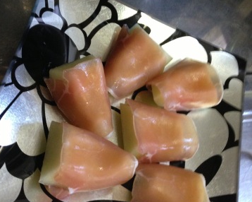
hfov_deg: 41.2
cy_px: 93
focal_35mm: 45
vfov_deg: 33.4
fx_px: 335
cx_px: 121
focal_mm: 4.13
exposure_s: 1/20
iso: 320
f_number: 2.4
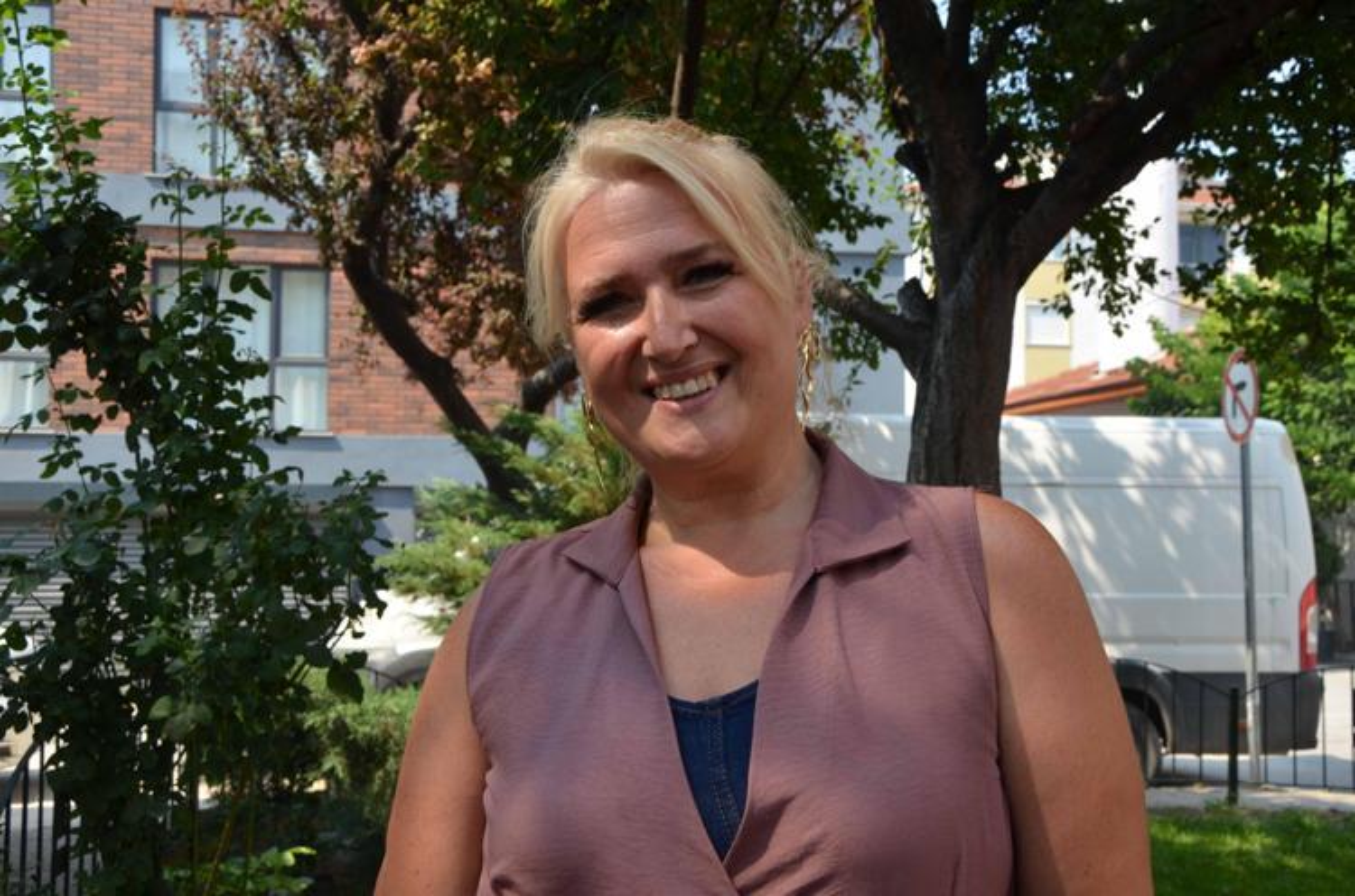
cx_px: 678
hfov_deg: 43.7
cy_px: 448
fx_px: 1689
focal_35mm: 45
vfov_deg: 29.7
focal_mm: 30
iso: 200
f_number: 8
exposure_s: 1/250
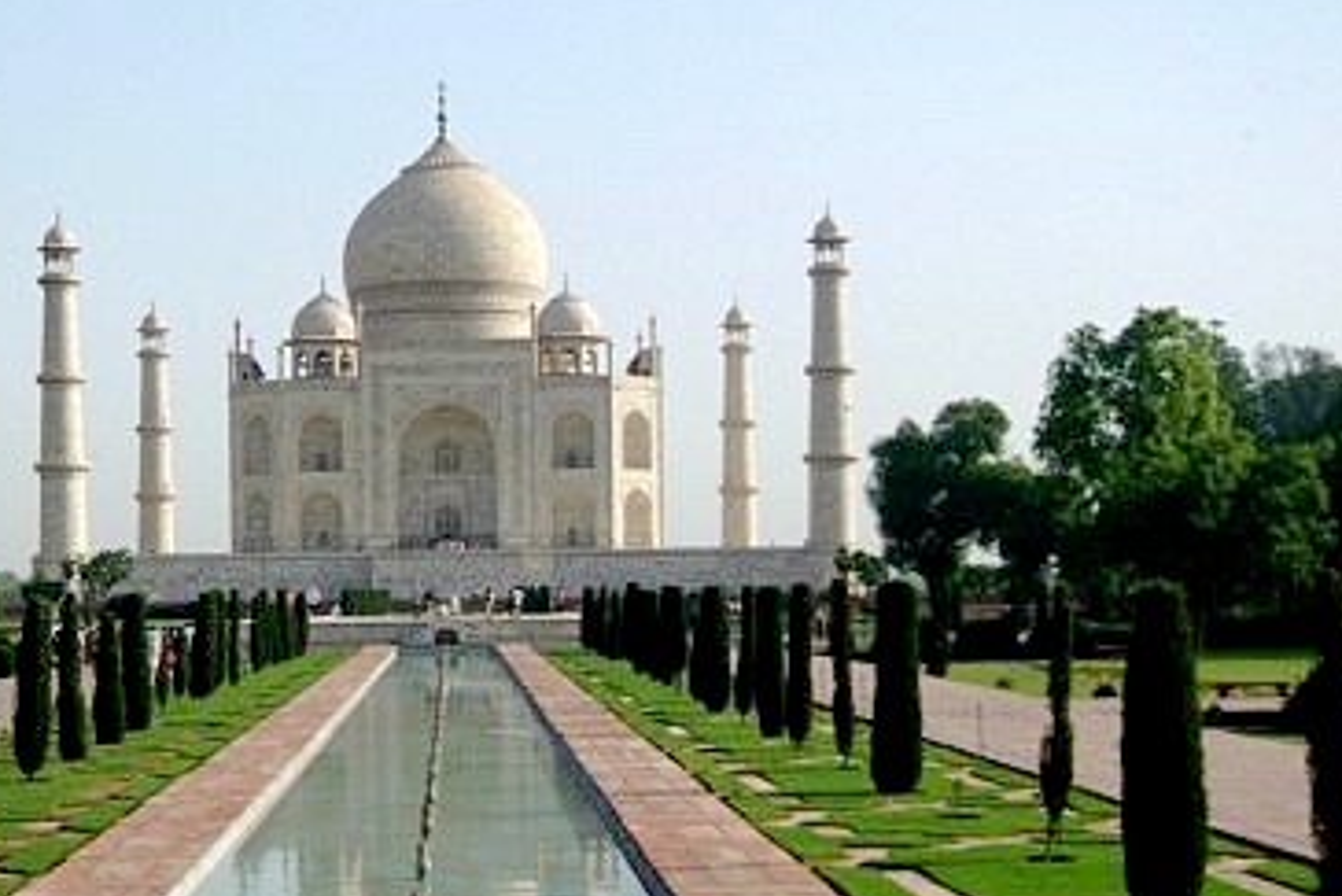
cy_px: 551
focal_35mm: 66
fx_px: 2461
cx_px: 420
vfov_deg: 20.6
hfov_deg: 30.2
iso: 400
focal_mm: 20
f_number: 8
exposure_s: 1/250
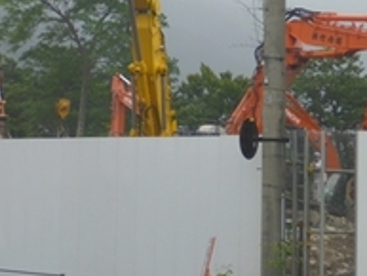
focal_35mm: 171
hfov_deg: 11.6
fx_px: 1814
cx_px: 162
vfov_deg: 8.7
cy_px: 92
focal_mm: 11.7
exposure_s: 1/160
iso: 100
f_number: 5.3
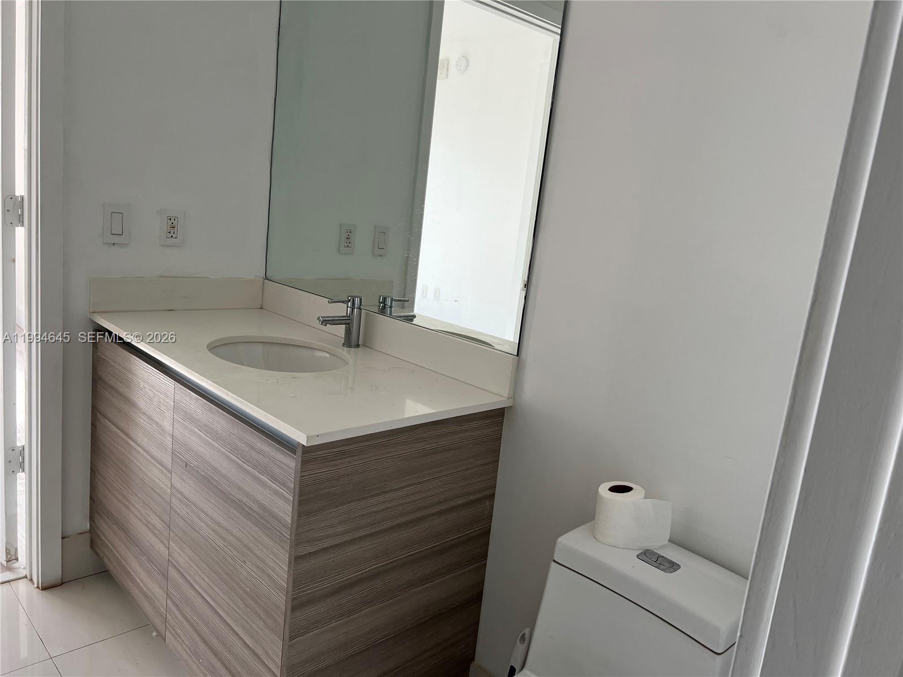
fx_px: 678
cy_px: 338
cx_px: 452
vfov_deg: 53.1
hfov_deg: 67.3
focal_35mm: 26
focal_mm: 5.7
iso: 50
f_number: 1.5
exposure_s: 1/214
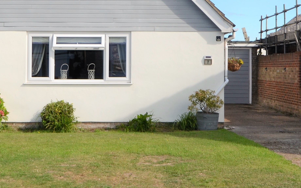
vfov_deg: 22.5
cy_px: 42
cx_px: 94
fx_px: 468
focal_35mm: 57
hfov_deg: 35.2
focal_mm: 20
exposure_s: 1/200
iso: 100
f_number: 9
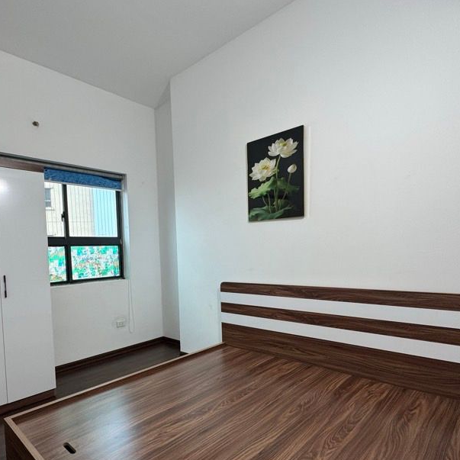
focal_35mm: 21
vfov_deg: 71.6
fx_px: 316
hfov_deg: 69.8
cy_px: 268
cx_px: 148
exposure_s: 1/100
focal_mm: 2.22
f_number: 2.2
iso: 64
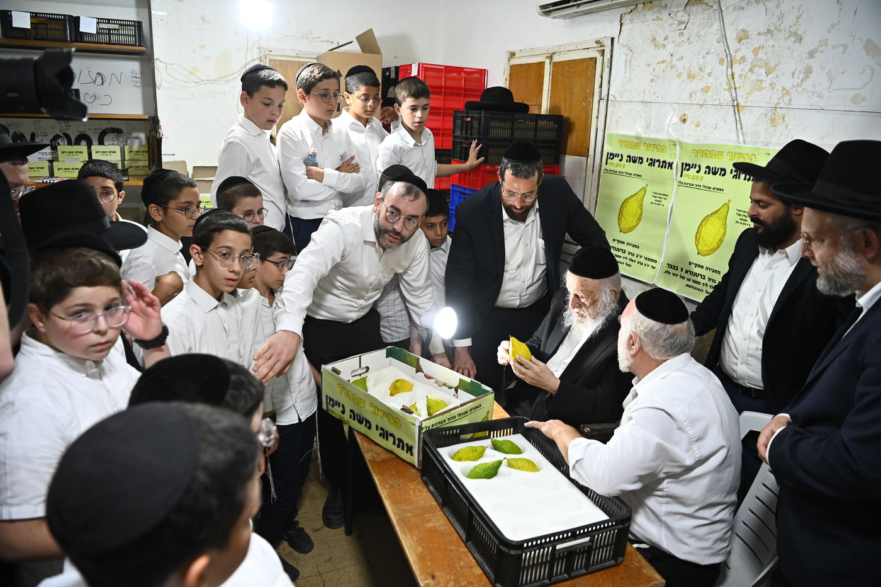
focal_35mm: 24
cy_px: 294
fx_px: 587
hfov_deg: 73.8
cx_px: 440
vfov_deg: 53.1
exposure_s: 1/250
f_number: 3.5
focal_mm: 24
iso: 2000
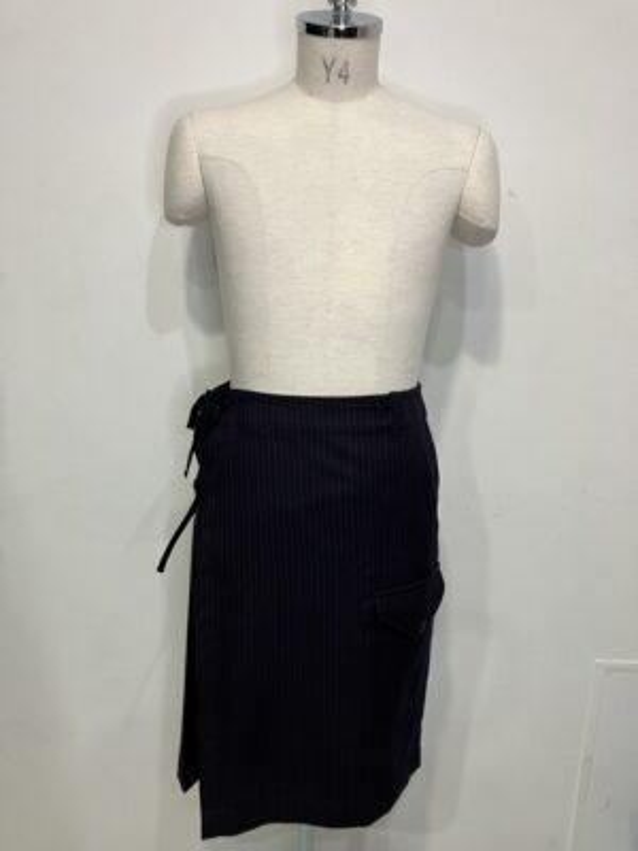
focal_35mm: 28
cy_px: 426
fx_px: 688
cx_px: 319
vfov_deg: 63.4
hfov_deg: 49.7
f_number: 1.8
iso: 80
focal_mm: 3.99
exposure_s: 1/50
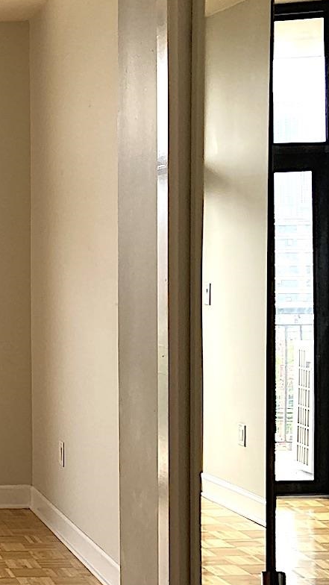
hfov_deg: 15.0
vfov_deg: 30.1
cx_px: -261
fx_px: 1086
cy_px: 342
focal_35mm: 70
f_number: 1.8
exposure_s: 1/120
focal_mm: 3.99
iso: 50
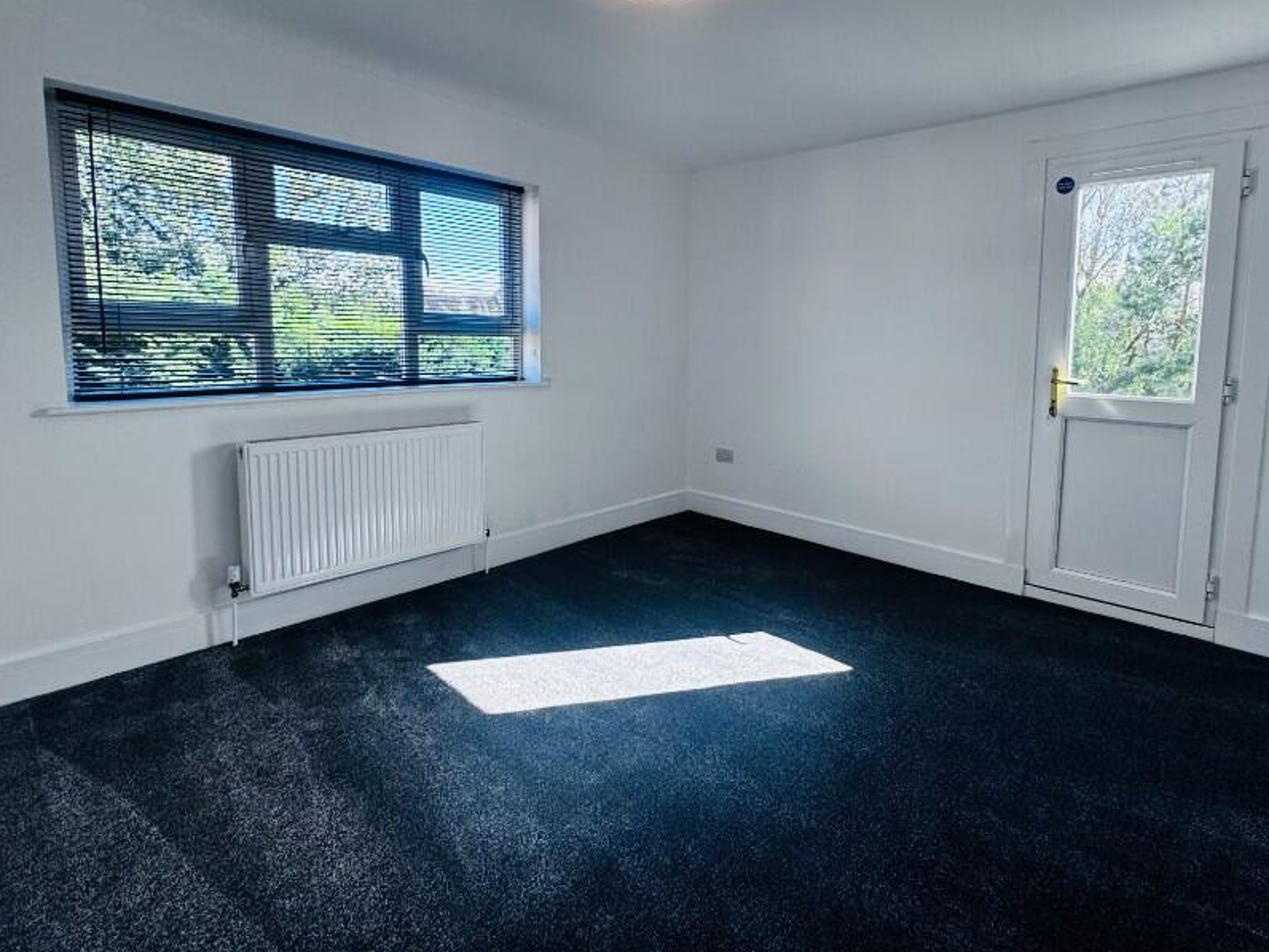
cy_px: 400
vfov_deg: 71.1
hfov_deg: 87.3
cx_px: 717
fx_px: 660
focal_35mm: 18
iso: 40
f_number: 2.2
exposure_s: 1/126
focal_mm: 2.22
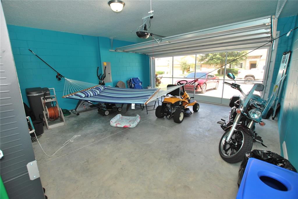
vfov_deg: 77.5
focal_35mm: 15
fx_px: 124
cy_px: 100
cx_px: 149
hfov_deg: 100.3
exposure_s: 1/100
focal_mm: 10
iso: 200
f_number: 5
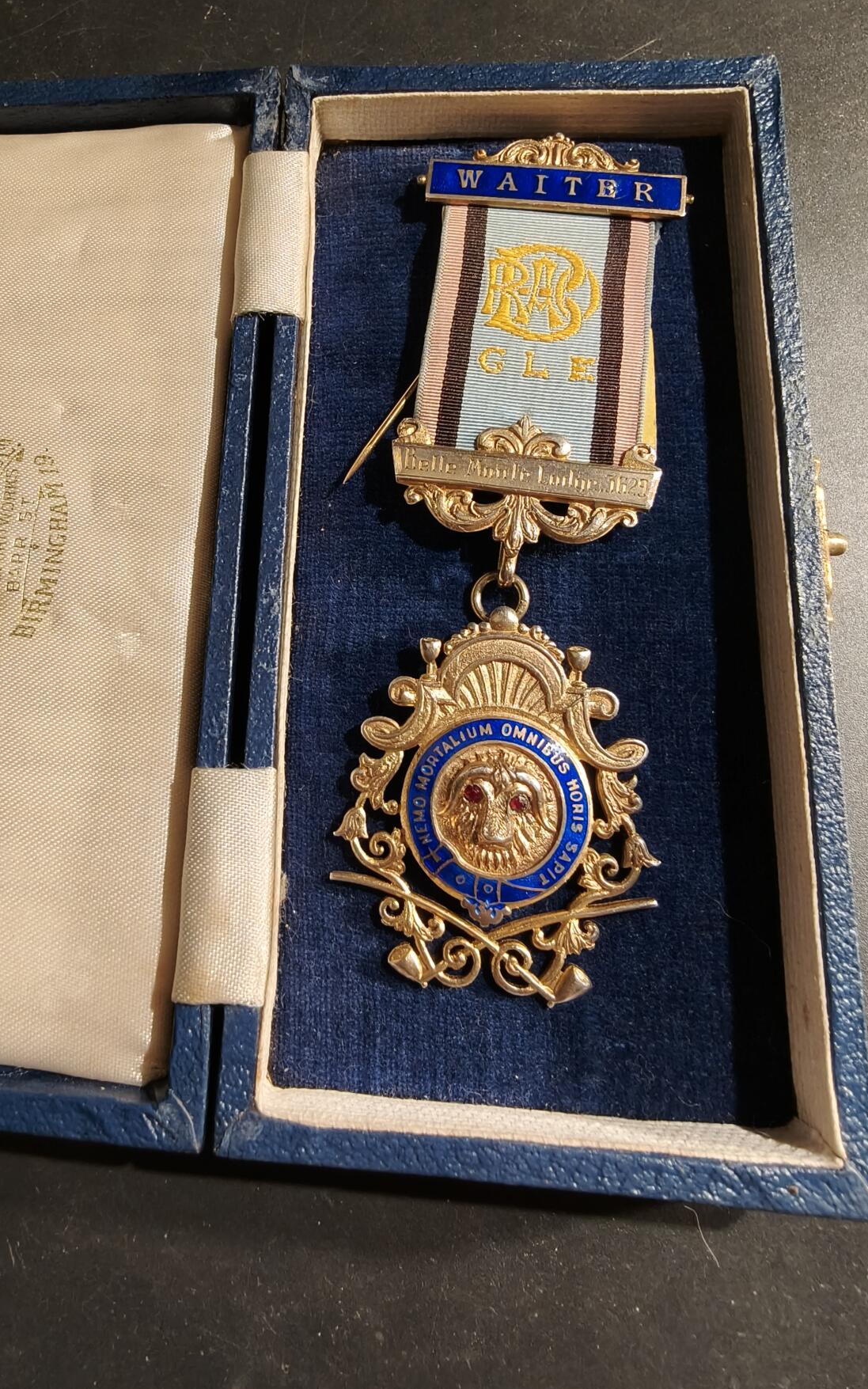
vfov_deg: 72.5
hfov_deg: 49.3
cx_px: 433
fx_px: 946
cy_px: 681
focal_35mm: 25
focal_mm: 2.32
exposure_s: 1/78.7
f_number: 2
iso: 250
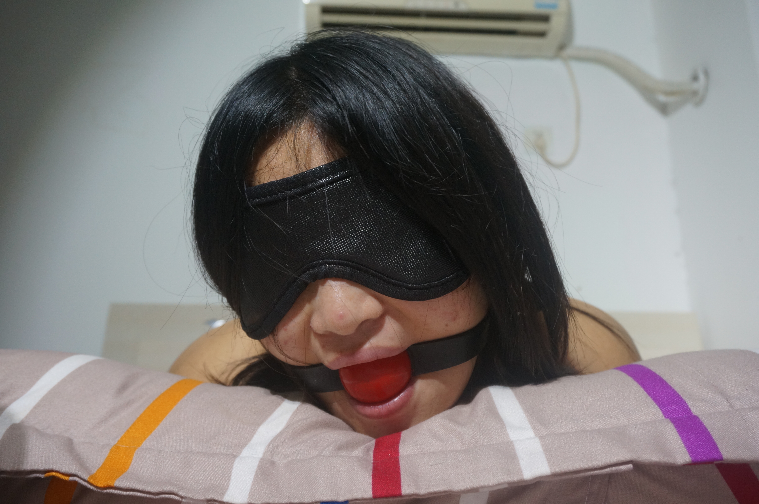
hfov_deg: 55.2
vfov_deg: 38.3
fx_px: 727
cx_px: 380
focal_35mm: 34
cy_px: 252
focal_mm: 23
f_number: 5.6
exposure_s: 1/60
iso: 640
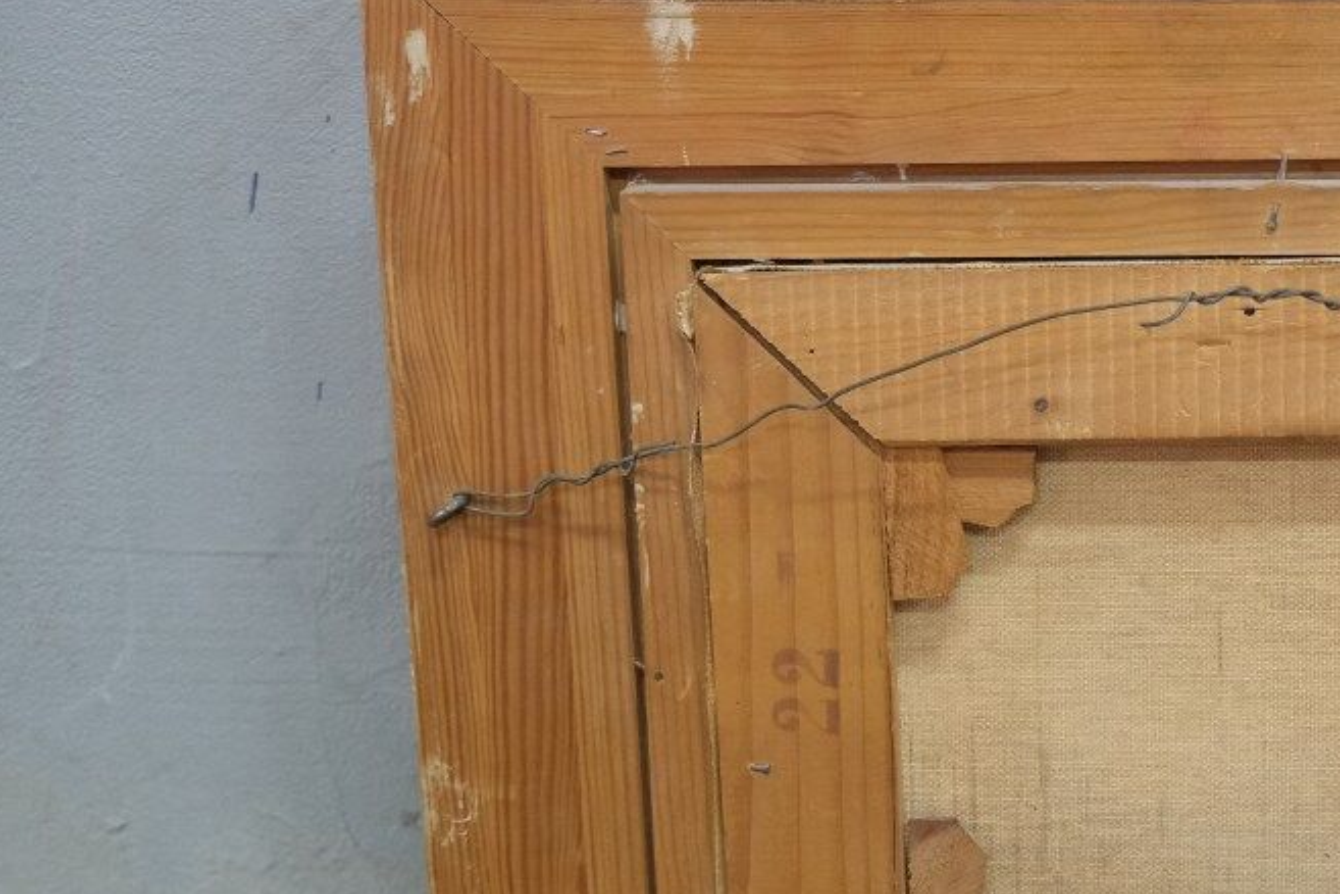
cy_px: 633
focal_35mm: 89
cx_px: 1283
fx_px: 3313
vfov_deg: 15.3
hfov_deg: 22.2
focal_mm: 30.8
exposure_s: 1/45
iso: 3200
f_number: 4
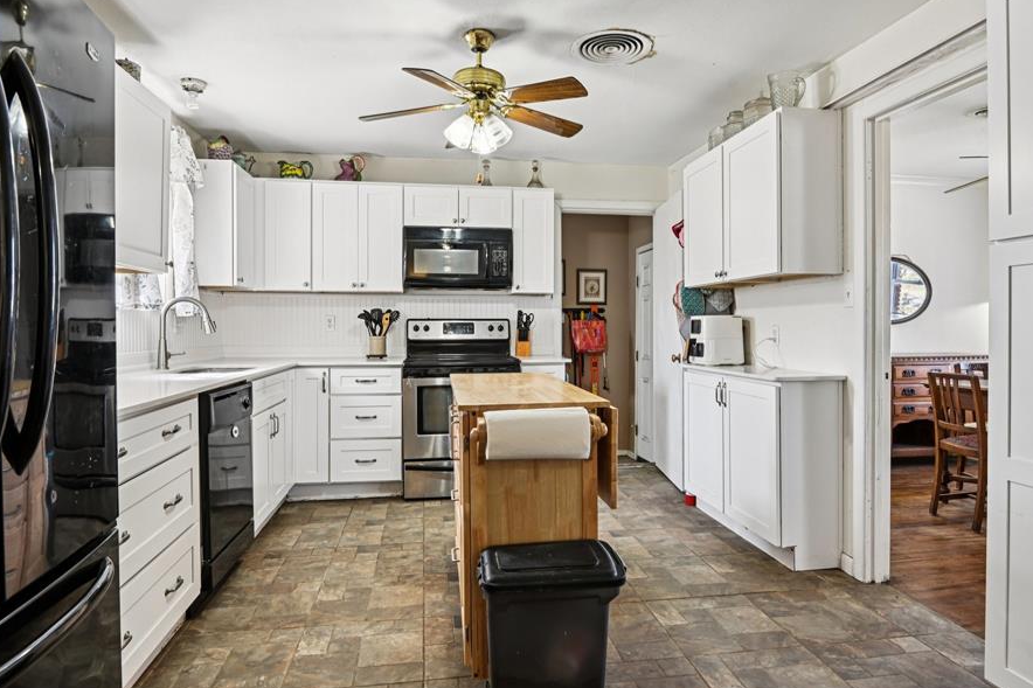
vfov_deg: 57.1
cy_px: 318
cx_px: 526
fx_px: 631
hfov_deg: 78.6
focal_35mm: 22
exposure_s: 1/10
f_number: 8
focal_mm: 19
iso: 400
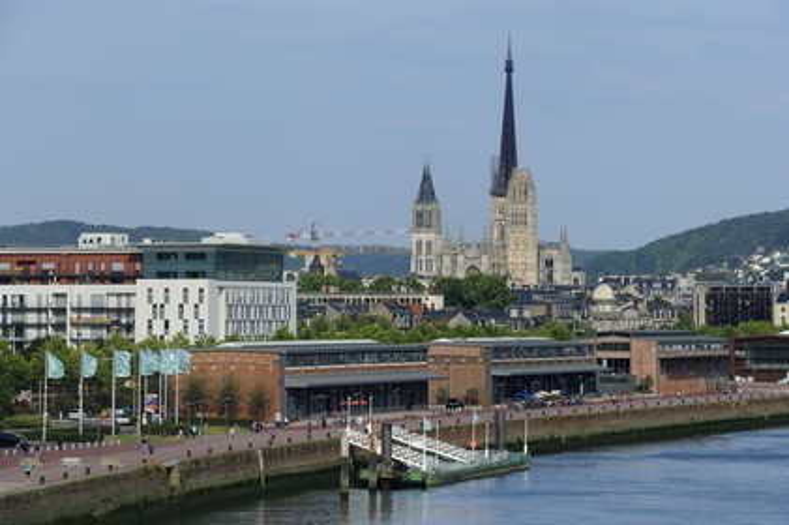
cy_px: 262
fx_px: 4380
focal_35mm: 200
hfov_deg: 10.3
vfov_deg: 6.9
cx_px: 394
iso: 200
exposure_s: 1/200
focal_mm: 200
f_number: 13
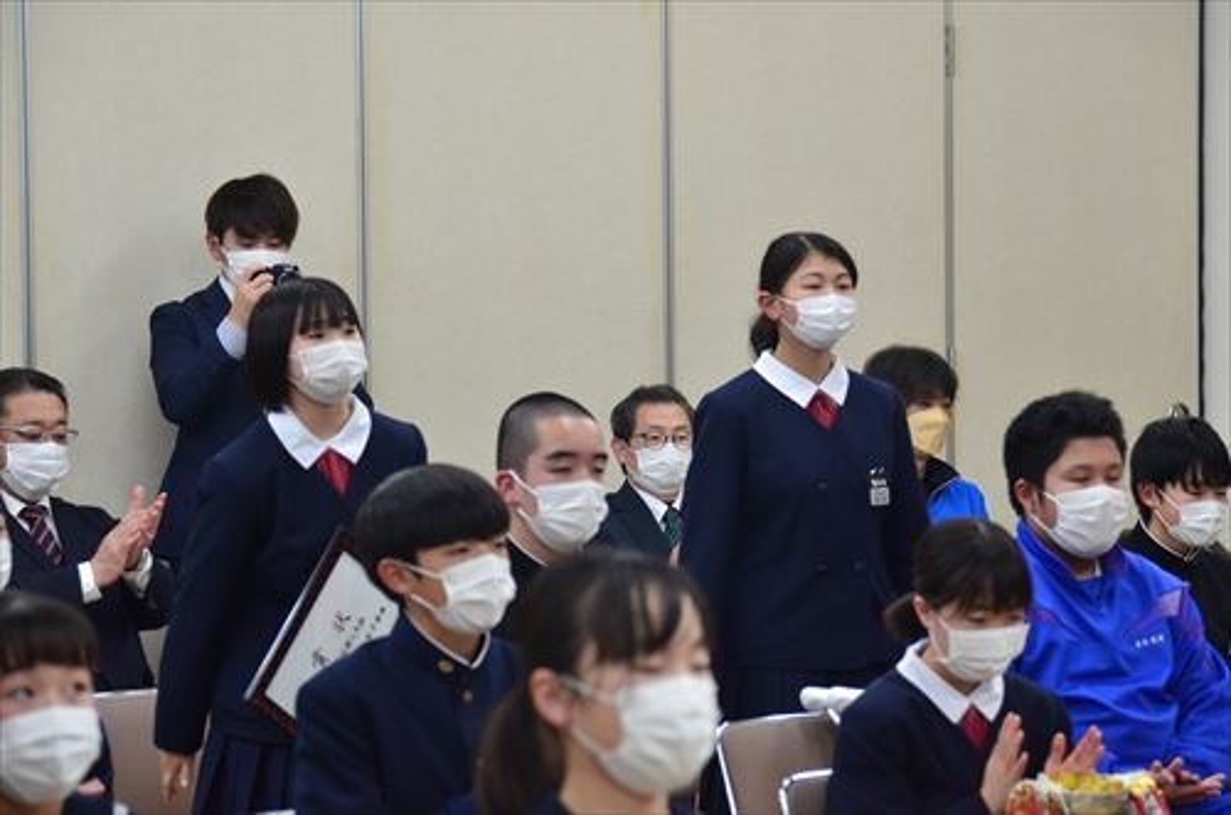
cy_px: 408
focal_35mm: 158
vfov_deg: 8.7
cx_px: 616
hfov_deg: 13.1
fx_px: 5374
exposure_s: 1/100
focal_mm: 105
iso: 1600
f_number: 5.6
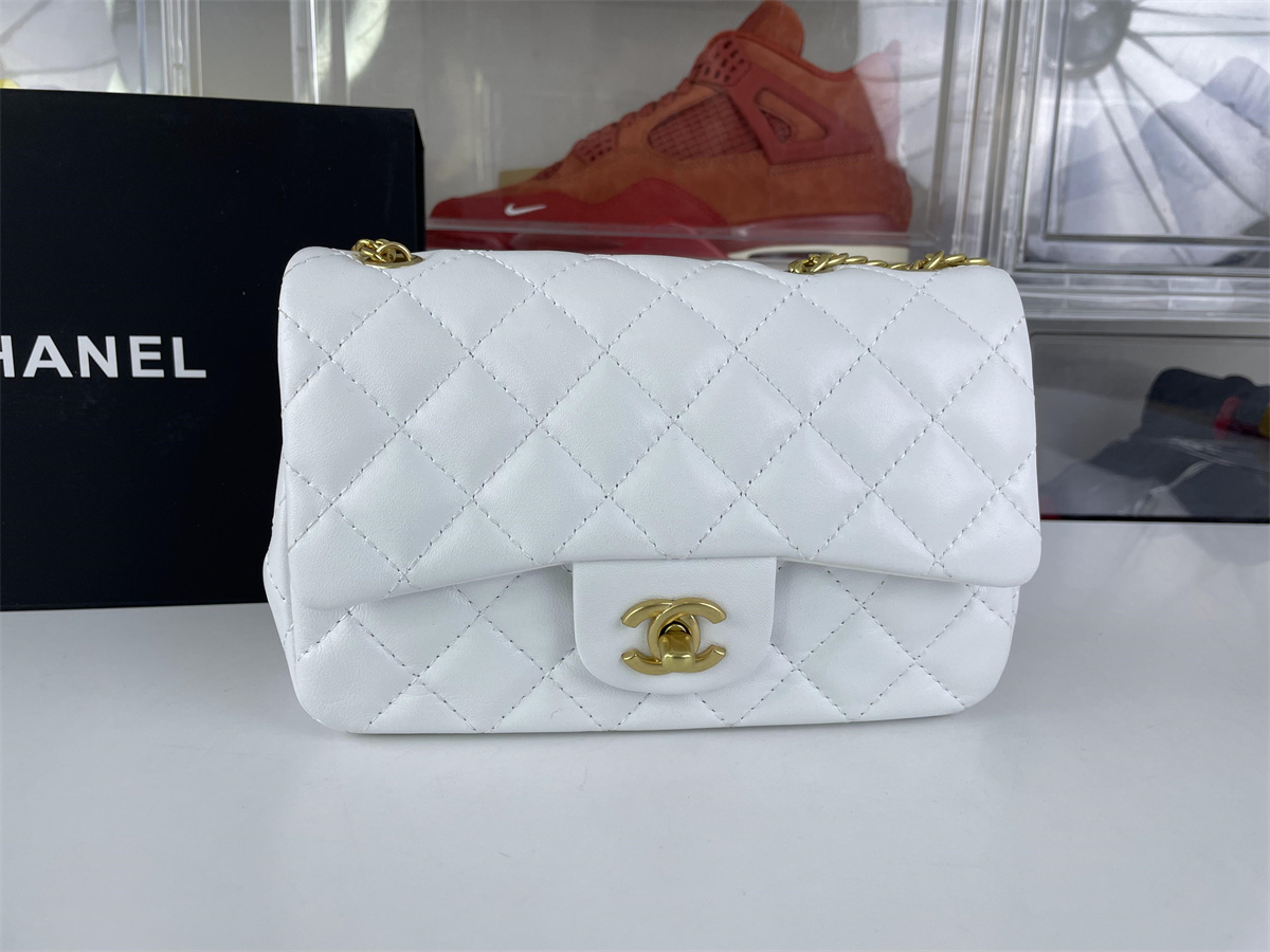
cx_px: 635
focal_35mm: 26
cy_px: 476
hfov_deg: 67.3
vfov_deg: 53.1
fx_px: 954
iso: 32
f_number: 1.6
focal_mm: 4.2
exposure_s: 1/337
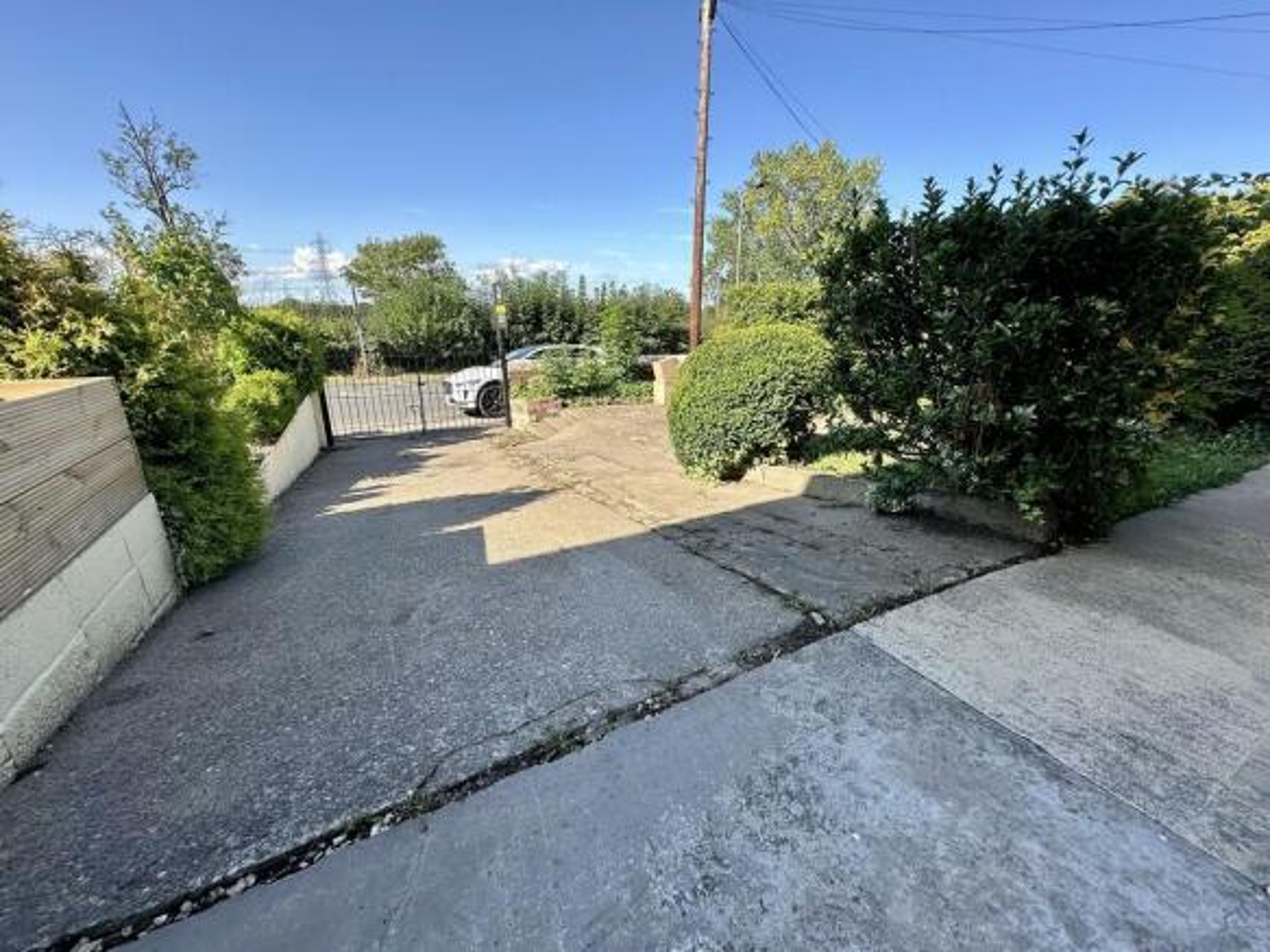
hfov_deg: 102.1
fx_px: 514
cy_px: 476
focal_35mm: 14
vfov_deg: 85.7
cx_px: 635
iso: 40
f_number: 2.2
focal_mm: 2.22
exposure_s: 1/703
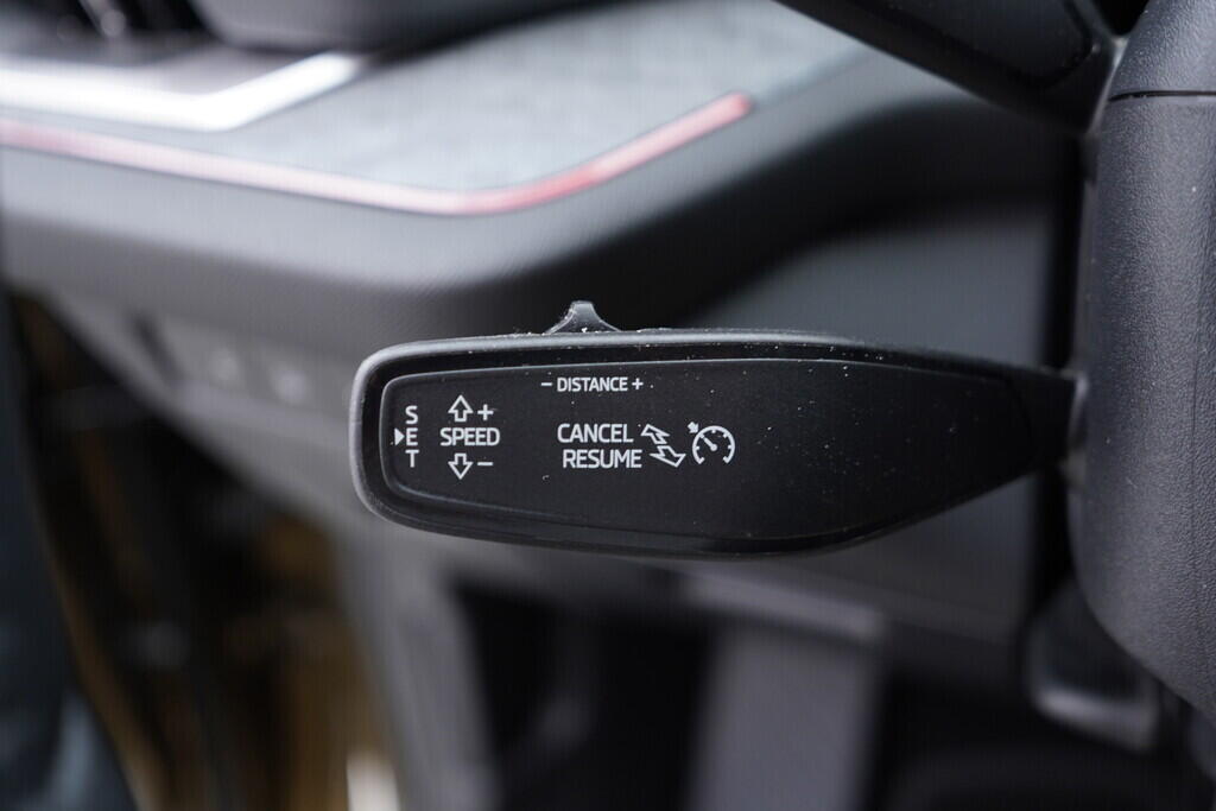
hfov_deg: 53.1
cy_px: 406
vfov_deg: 36.9
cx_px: 608
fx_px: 1216
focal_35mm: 36
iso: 320
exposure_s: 1/40
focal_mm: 24
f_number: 2.8
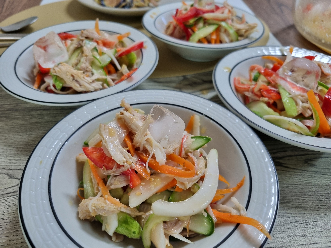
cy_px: 124
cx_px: 166
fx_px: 249
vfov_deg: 53.1
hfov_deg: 67.3
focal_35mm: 26
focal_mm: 5.4
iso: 250
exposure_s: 1/60
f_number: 1.8
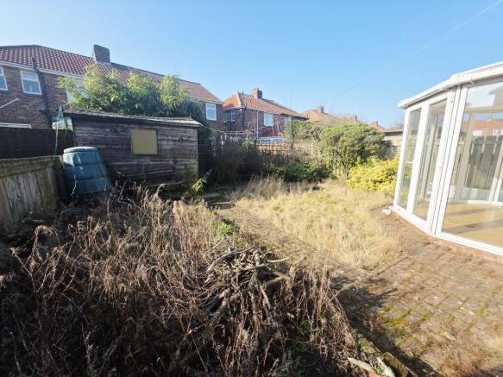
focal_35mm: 13
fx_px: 189
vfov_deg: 89.9
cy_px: 188
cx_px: 252
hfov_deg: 106.2
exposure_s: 1/1265
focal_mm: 2.2
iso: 40
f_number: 1.9
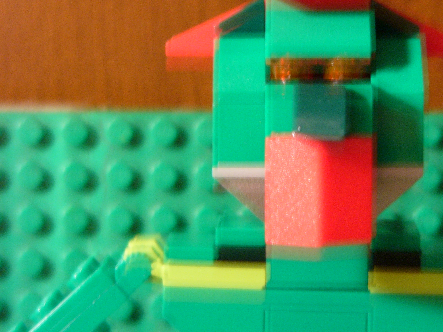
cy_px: 93
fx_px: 2137
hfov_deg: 11.8
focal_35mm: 167
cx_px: 327
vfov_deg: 8.9
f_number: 2.8
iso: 100
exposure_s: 1
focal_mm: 18.8
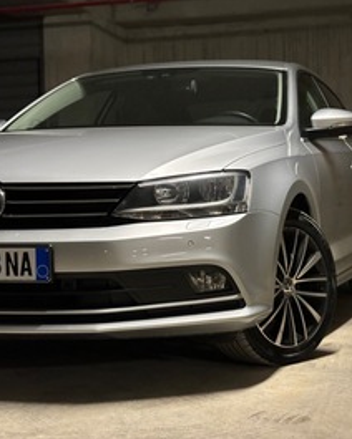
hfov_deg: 22.0
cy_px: 222
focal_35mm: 69
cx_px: 266
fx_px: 899
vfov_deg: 27.5
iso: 320
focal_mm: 5.96
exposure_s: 1/25
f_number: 1.6
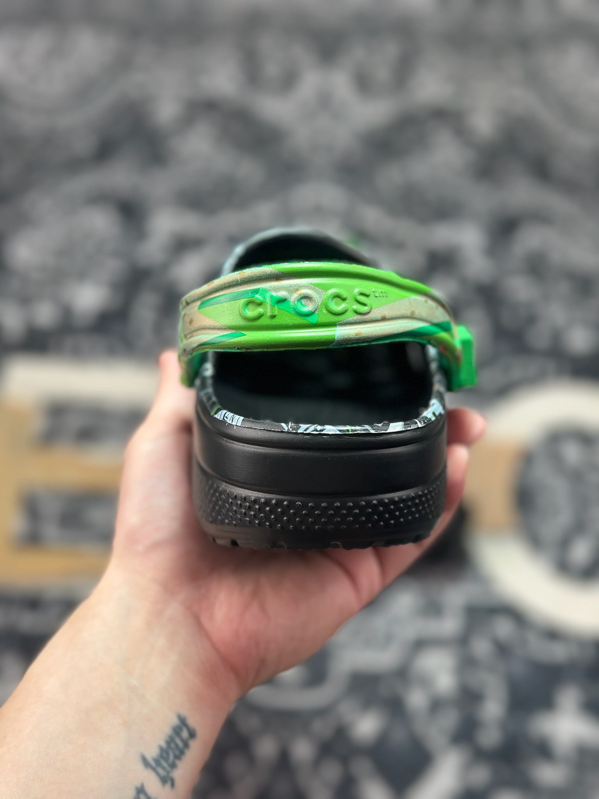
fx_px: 1107
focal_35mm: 48
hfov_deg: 30.3
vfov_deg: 39.7
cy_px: 400
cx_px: 300
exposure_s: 1/328
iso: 80
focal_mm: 6.86
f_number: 1.78
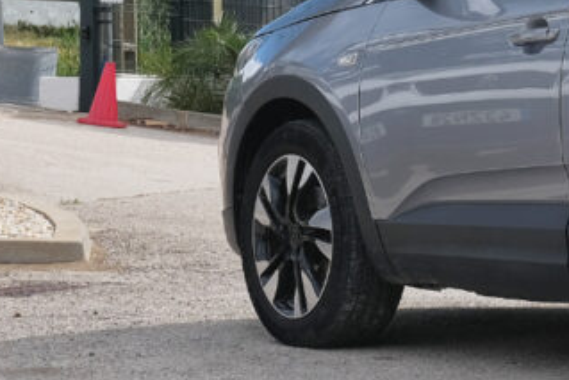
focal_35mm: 218
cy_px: 92
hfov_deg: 9.2
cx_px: 888
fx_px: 3447
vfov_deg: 6.3
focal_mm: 45
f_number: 9
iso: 160
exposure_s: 1/320
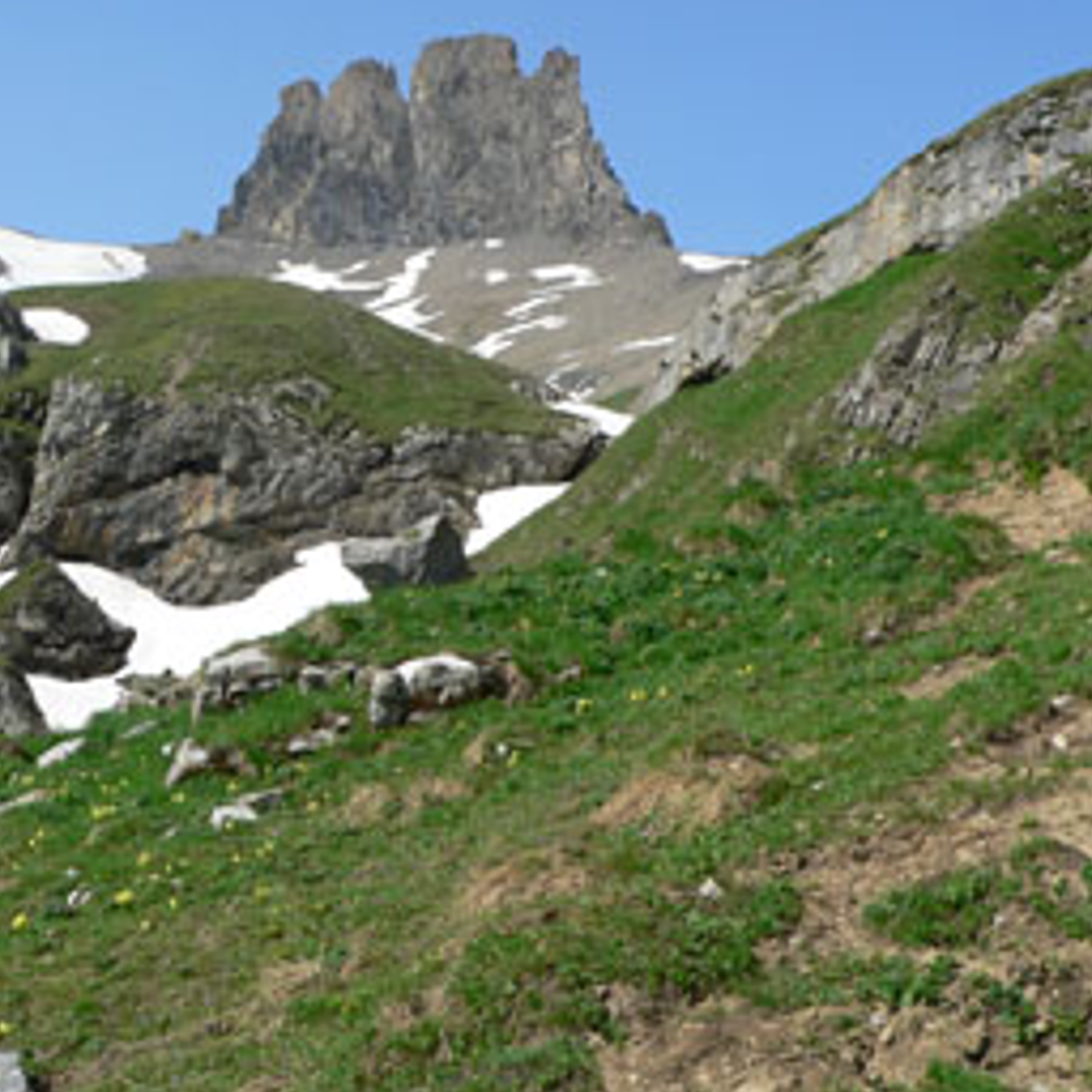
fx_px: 1999
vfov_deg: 30.5
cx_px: 277
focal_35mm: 56
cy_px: 465
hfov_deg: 30.1
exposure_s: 1/500
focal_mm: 6
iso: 80
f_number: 4.6
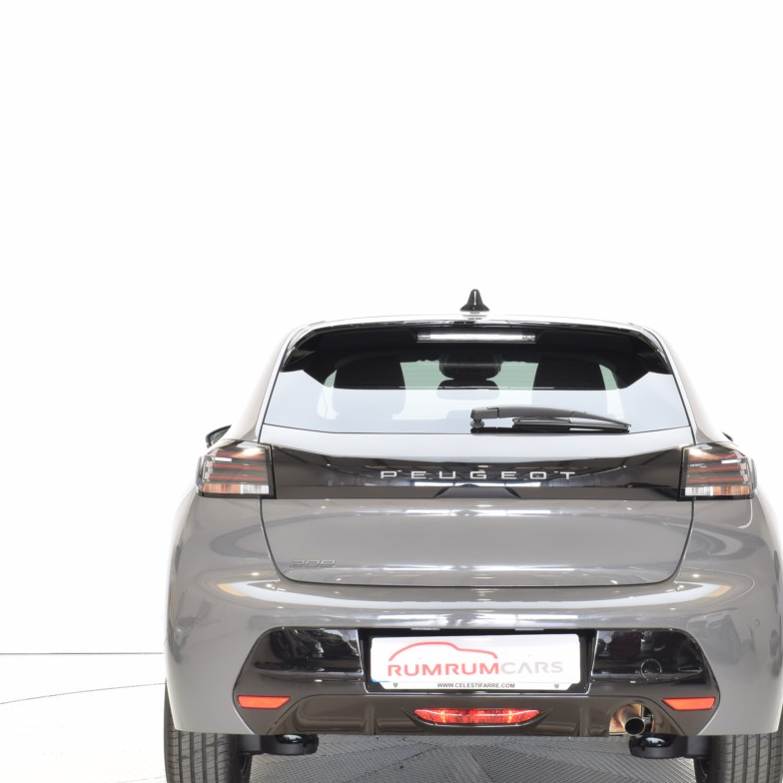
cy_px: 472
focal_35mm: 78
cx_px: 459
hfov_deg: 22.2
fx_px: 1996
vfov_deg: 22.2
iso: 100
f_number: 11
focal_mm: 32
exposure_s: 1/2
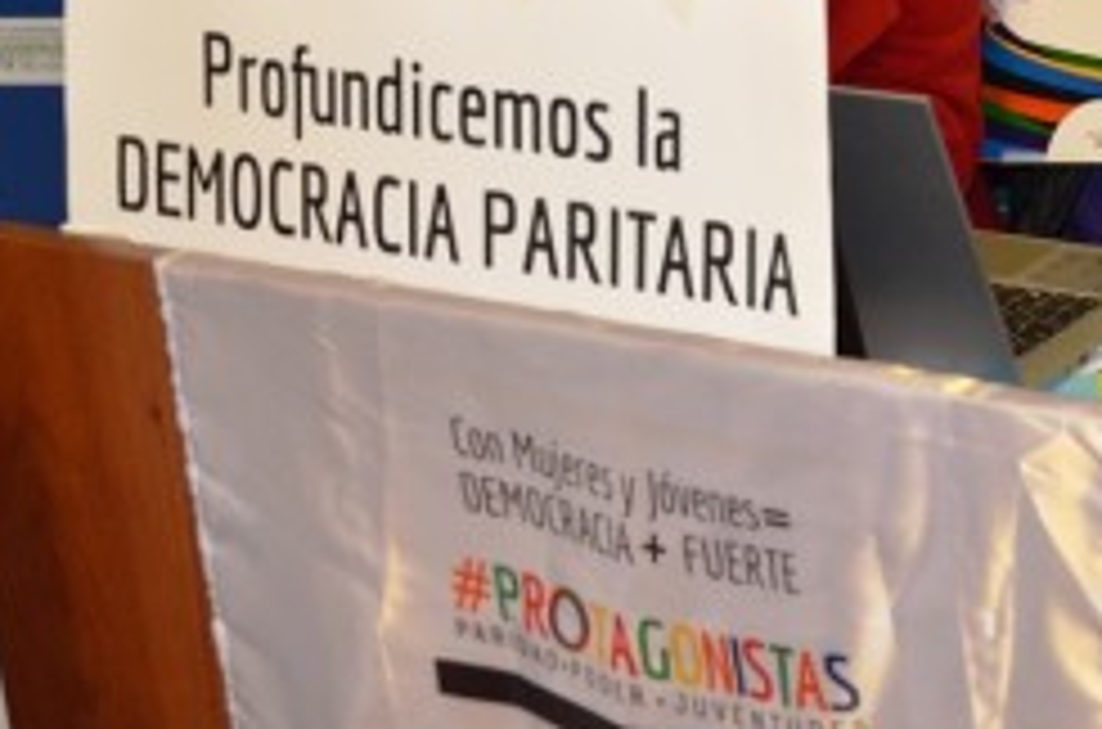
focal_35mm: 106
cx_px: 1338
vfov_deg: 12.7
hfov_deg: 18.3
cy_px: 18
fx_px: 3236
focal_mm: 28
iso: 800
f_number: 4
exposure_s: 1/60
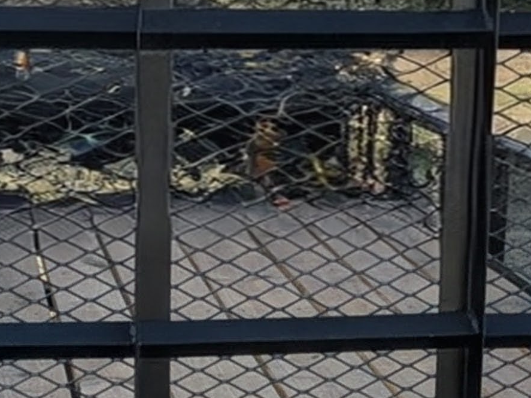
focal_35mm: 102
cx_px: 133
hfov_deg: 19.1
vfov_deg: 14.5
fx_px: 1564
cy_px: 129
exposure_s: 1/2551
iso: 28
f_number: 1.7
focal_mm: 4.53
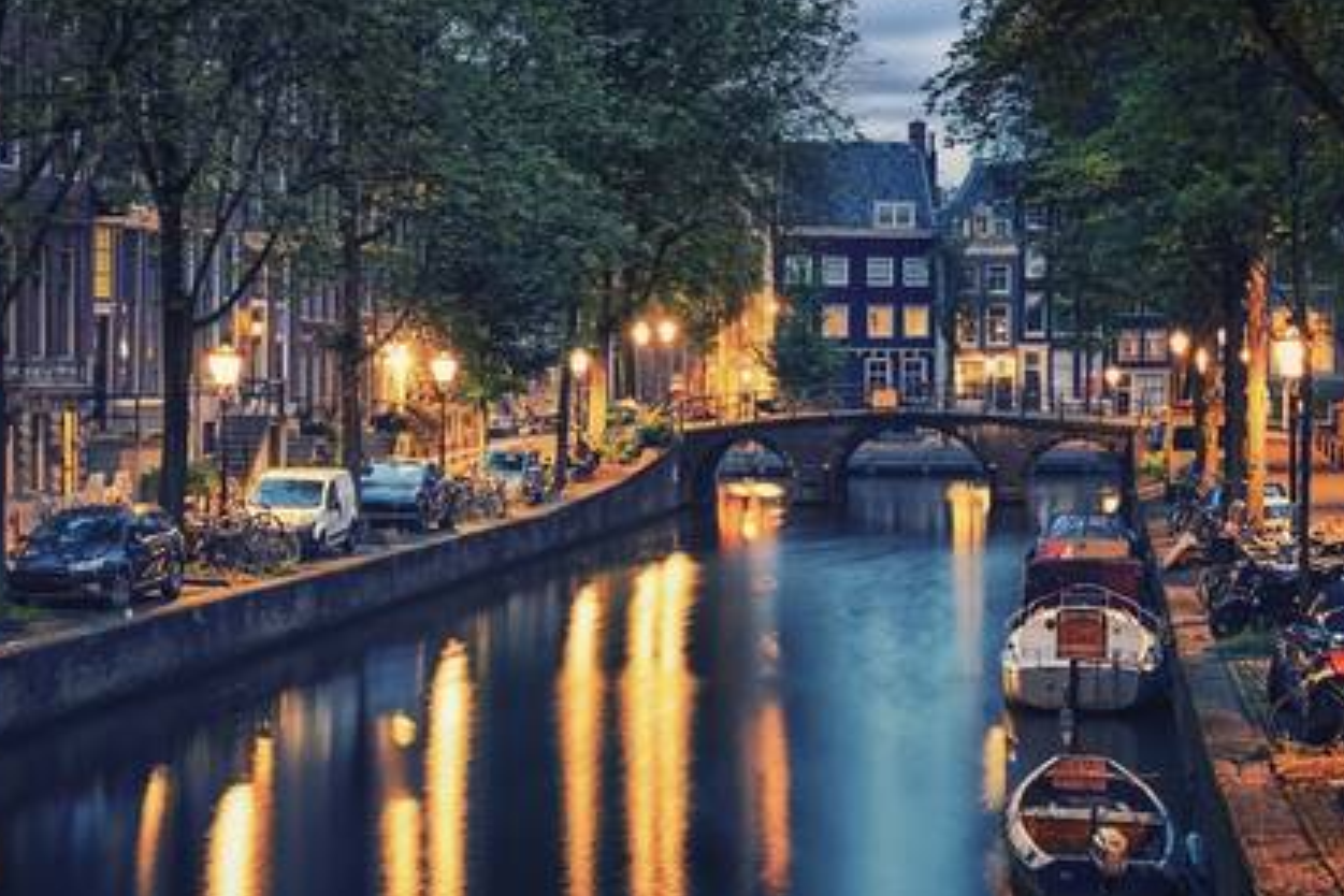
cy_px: 425
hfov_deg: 28.0
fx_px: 2688
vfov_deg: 18.9
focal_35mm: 72
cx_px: 558
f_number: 9
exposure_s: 30
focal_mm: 50
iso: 64
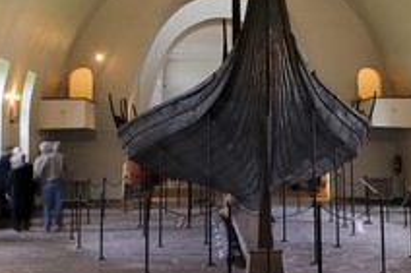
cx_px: 235
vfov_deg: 14.3
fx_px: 1084
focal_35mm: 95
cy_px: 46
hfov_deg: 21.5
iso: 200
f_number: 13
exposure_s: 1.6
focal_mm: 48
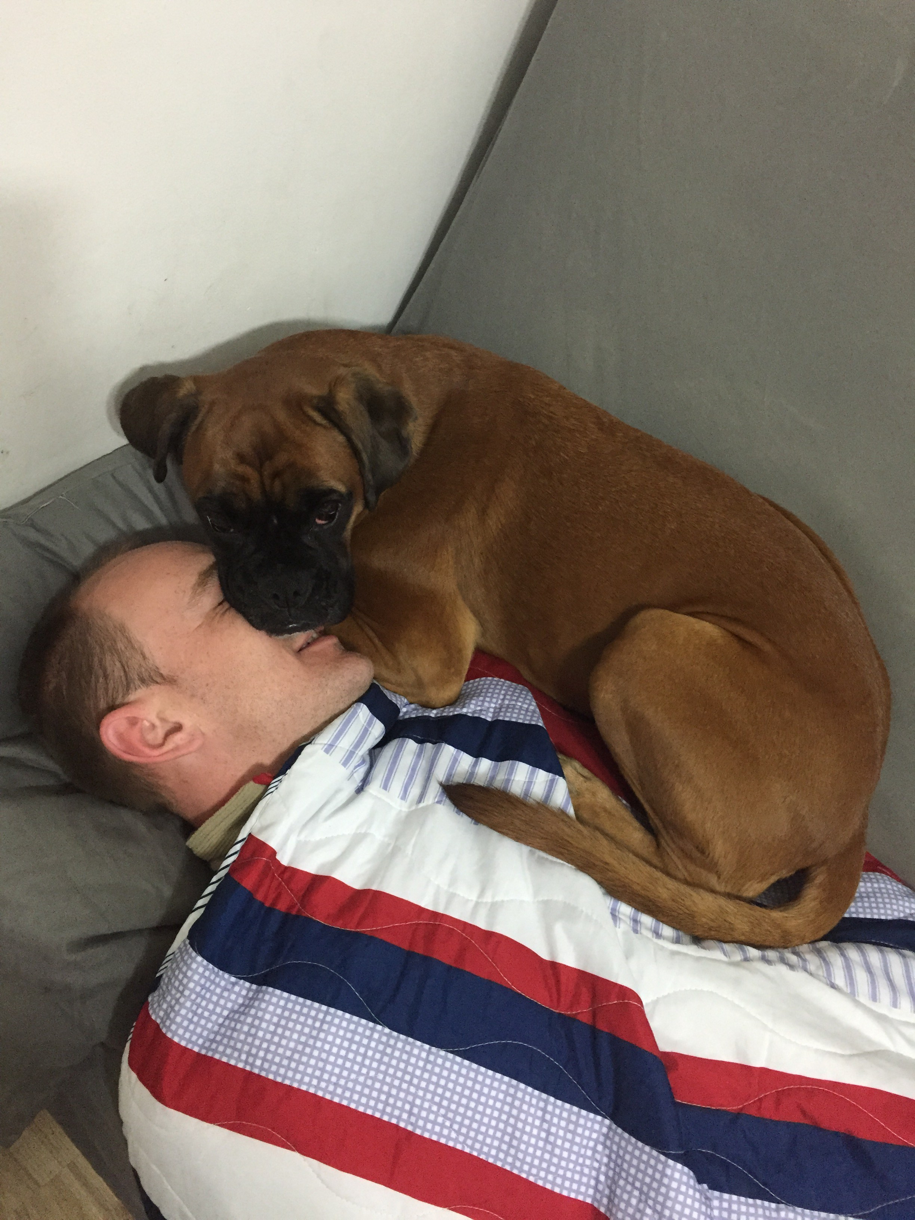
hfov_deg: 48.2
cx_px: 458
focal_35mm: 29
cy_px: 610
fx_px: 1022
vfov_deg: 61.7
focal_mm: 4.15
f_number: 2.2
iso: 250
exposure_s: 1/30
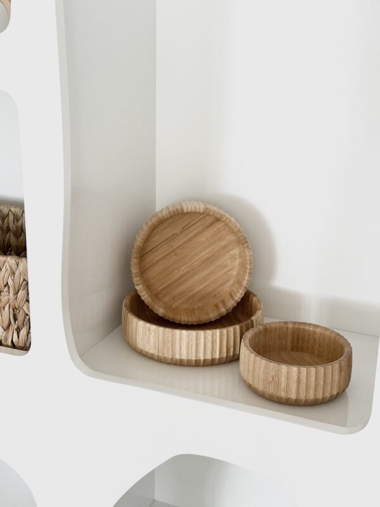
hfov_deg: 30.3
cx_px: 190
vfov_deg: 39.7
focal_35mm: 48
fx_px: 703
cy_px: 254
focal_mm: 6.76
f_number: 1.78
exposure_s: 1/60
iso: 100
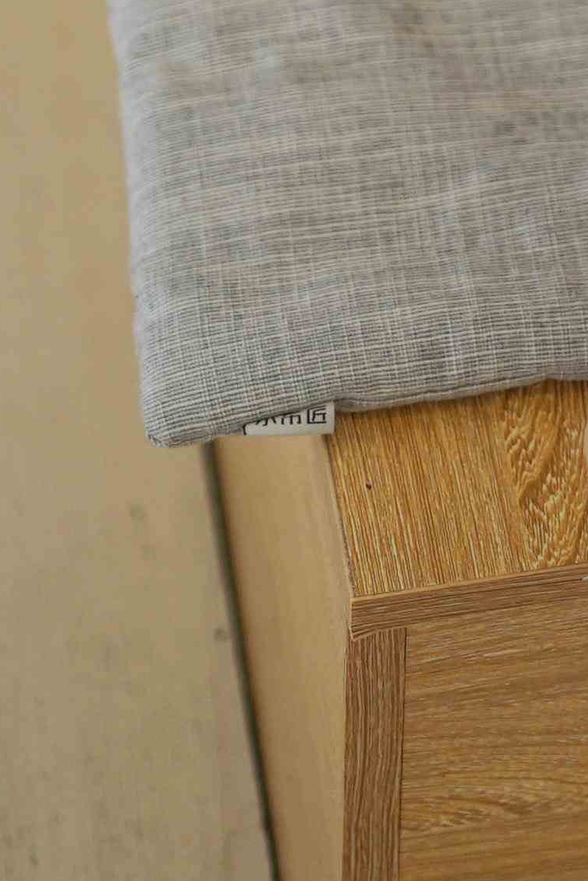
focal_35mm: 187
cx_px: 883
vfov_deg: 10.4
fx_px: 4577
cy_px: -689
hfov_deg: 7.2
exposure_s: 1/500
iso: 250
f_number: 1.8
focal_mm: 50
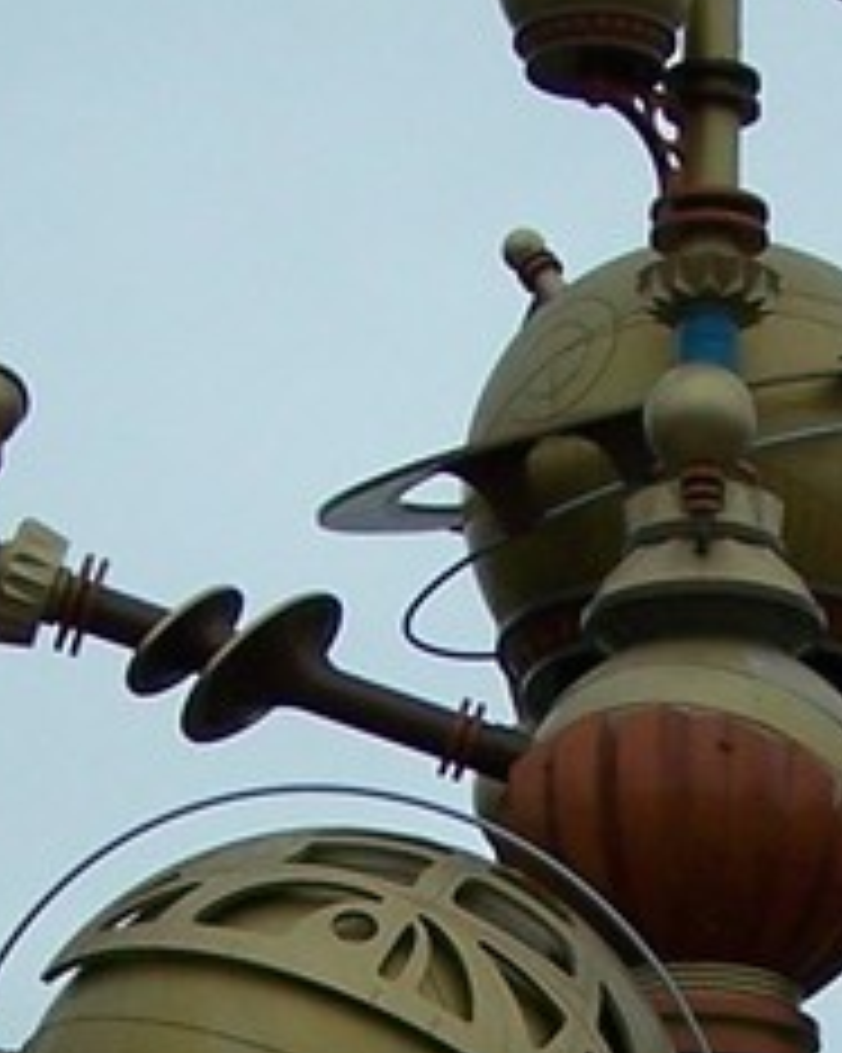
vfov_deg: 9.3
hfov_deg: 7.6
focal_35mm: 203
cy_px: 1413
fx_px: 6328
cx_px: 655
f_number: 2.8
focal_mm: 6.3
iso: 80
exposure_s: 1/1000
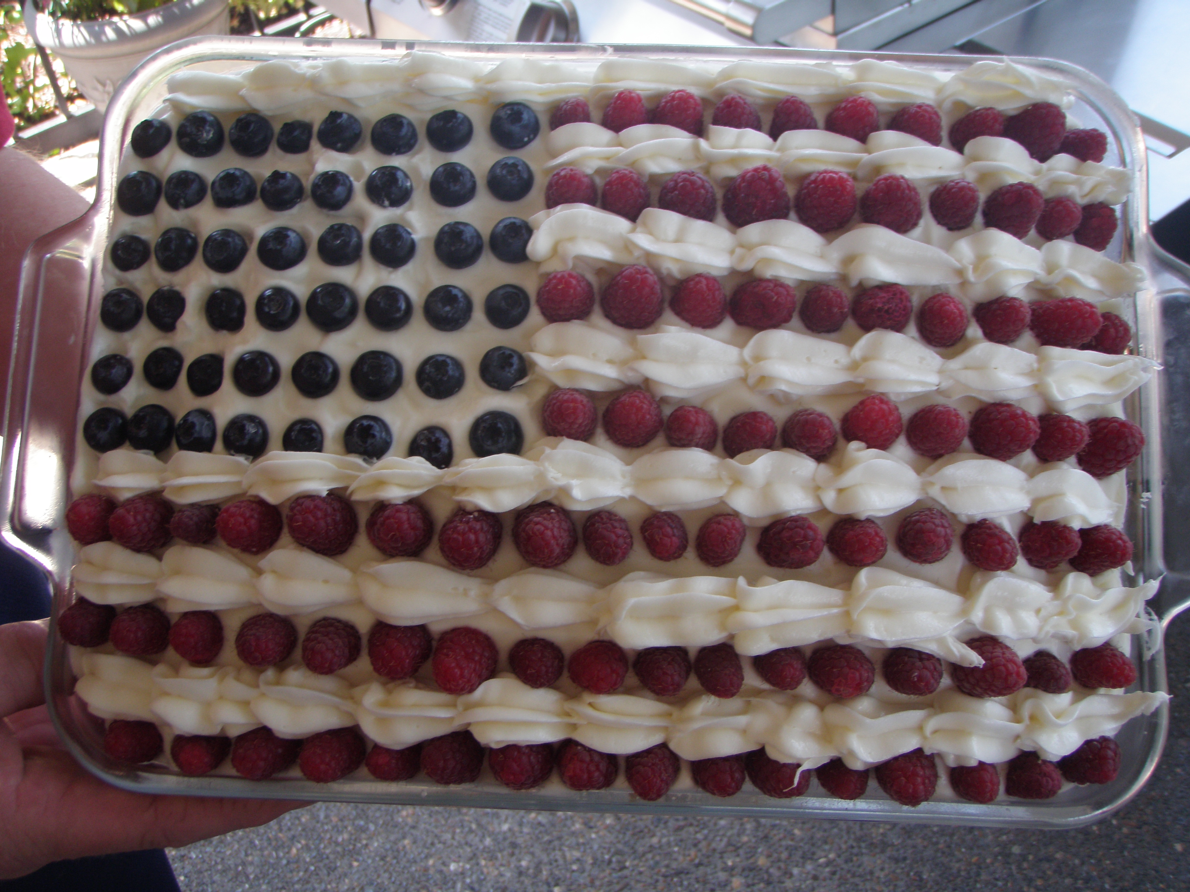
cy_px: 446
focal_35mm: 38
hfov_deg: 49.0
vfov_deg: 37.7
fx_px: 1306
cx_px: 595
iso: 80
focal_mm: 6.7
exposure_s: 1/40
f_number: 3.5
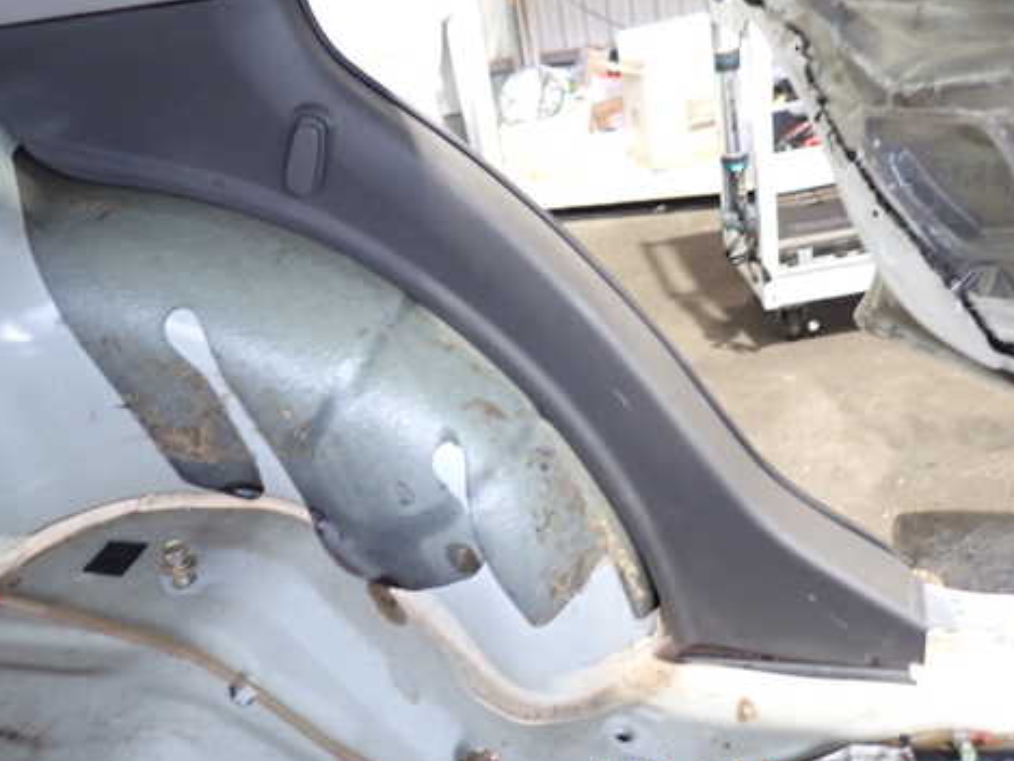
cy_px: 326
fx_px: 938
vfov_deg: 44.1
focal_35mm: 32
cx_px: 441
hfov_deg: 56.6
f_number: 2
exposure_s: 1/13
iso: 800
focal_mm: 4.5
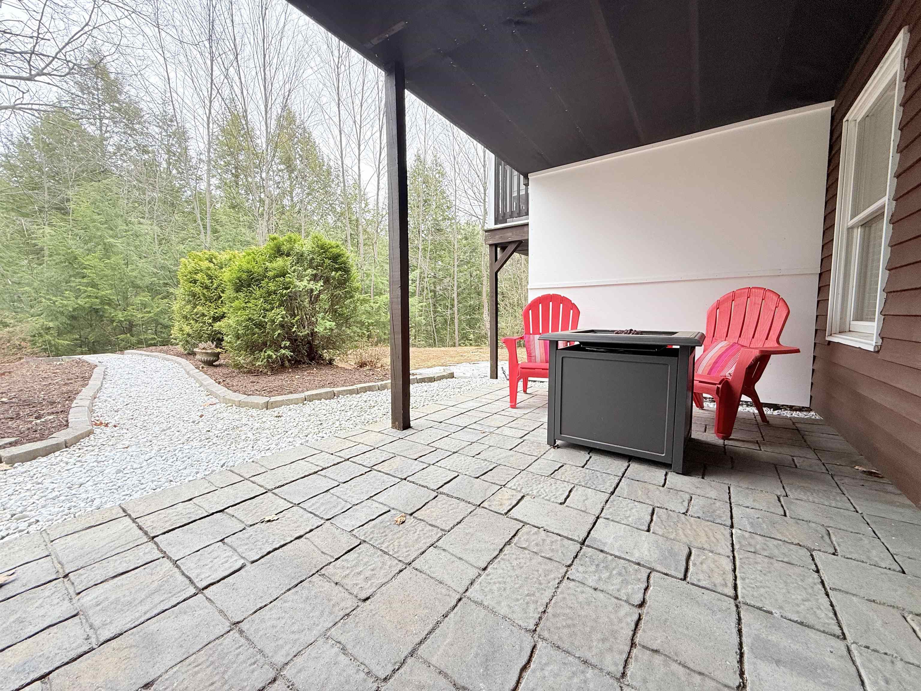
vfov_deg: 85.7
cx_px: 460
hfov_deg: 102.1
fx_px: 372
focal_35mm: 14
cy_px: 346
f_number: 2.2
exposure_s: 1/99
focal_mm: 2.22
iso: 50
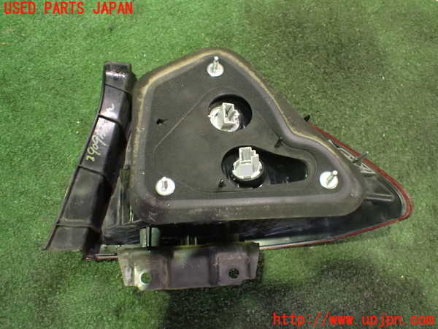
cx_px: 219
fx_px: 380
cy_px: 164
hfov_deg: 60.0
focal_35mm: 30
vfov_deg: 46.8
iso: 1250
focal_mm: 5.4
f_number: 2.3
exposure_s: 1/30
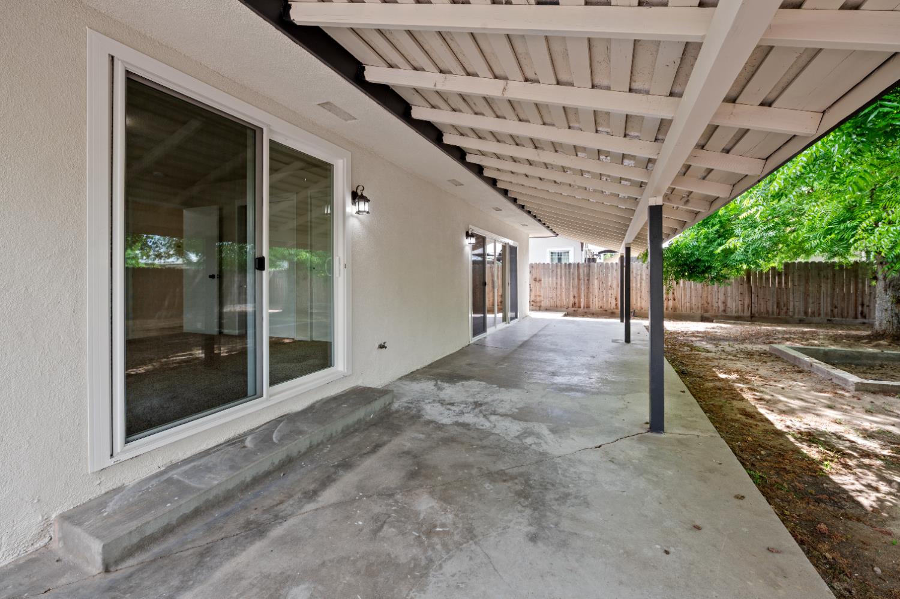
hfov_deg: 104.3
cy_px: 300
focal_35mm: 14
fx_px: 350
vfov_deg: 81.1
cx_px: 450
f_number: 9
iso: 250
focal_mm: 14
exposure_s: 1/13
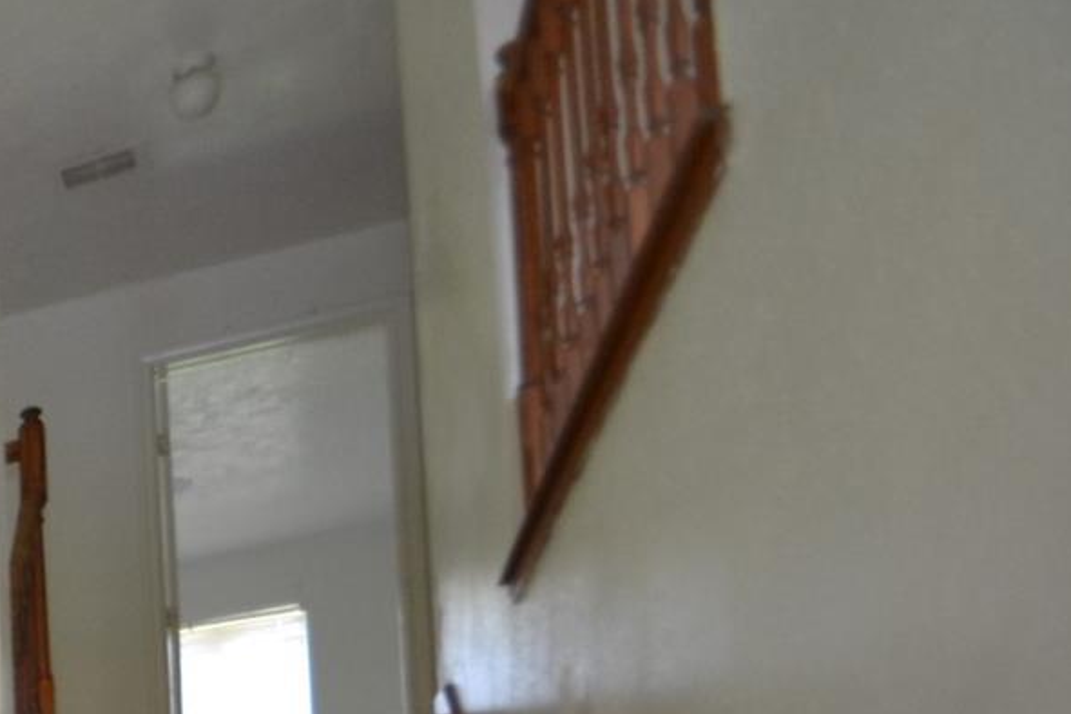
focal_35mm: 52
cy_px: 1143
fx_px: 1547
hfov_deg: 23.7
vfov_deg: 21.0
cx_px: -759
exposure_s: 1/60
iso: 400
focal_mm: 10
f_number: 4
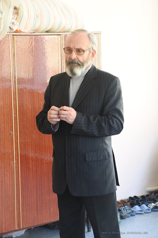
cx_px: 79
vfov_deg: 19.5
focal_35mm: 105
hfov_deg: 13.0
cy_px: 119
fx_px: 693
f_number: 8
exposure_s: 1/10
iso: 500
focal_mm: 70
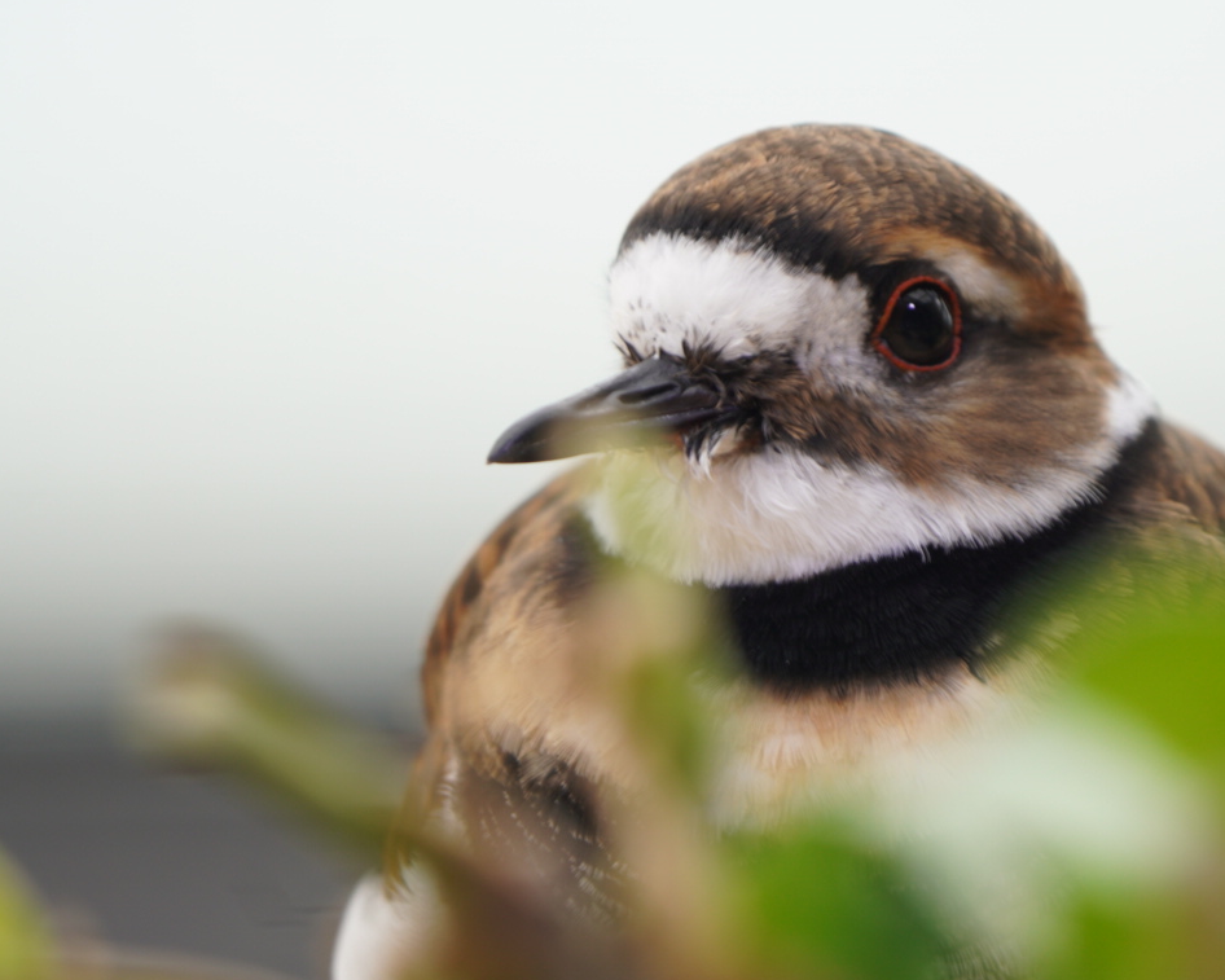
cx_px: 844
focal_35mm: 1444
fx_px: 52358
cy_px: 454
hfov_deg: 1.3
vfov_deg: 1.1
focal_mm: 600
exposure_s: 1/50
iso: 100
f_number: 6.3
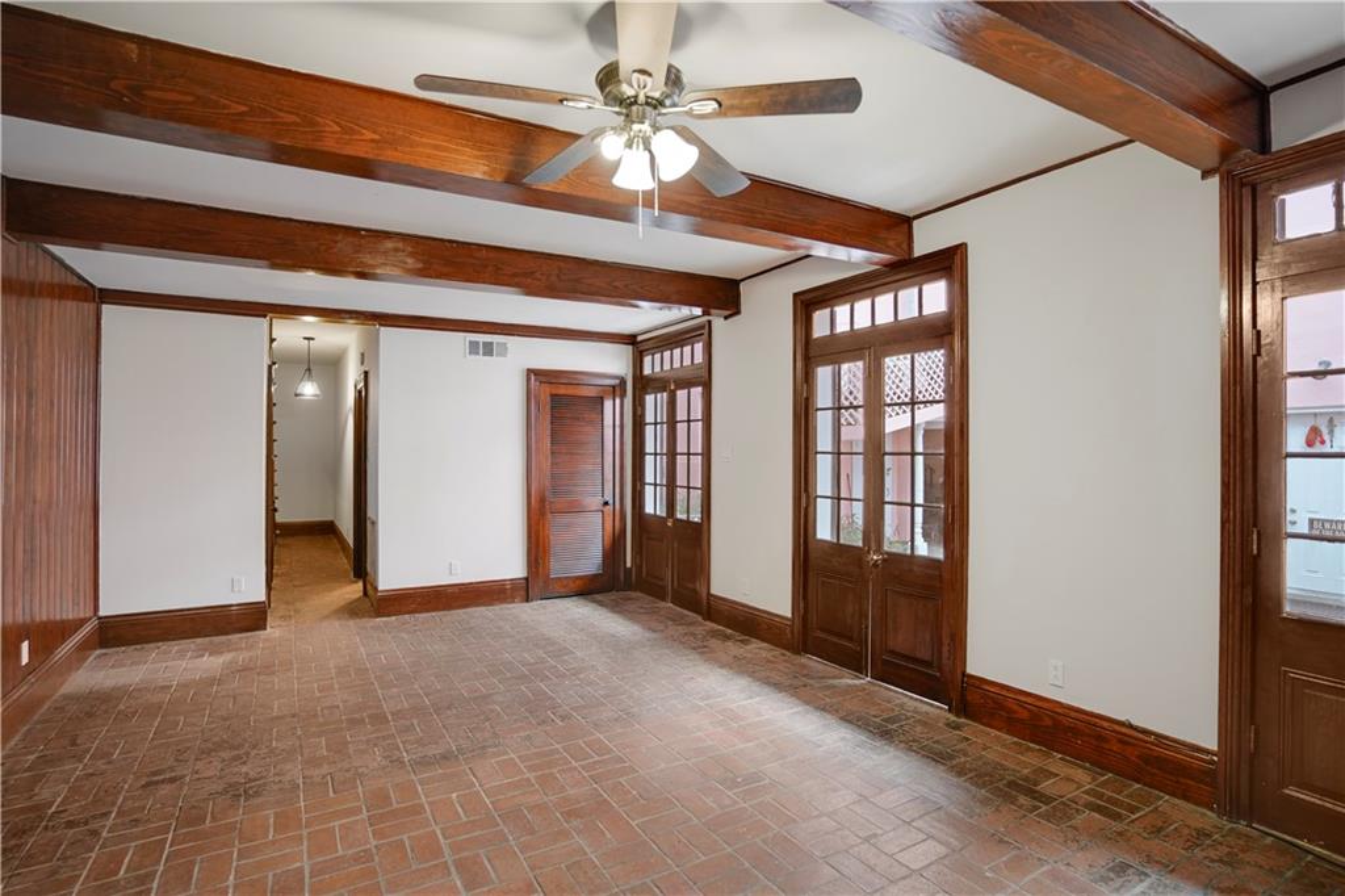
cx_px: 672
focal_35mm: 17
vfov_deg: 70.4
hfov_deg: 93.3
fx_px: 635
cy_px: 448
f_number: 2.8
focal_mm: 17
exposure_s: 1/30
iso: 320
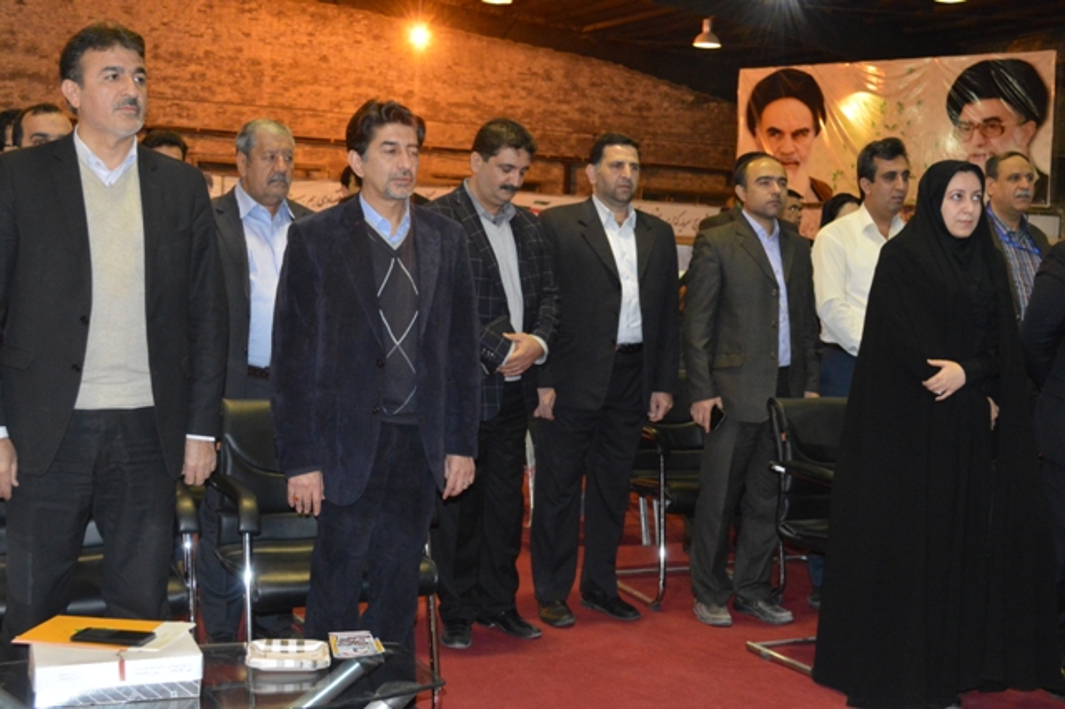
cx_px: 532
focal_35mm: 48
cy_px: 354
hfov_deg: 41.1
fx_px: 1419
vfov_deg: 28.0
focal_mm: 32
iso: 3200
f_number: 4.8
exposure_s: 1/60
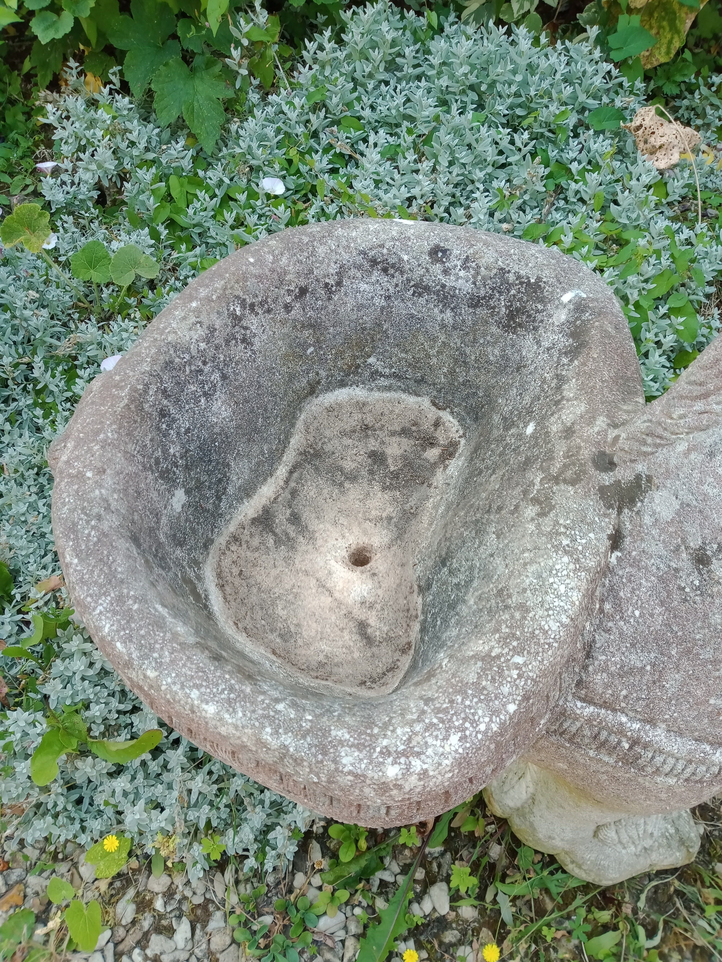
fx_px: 751
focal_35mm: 27
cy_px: 481
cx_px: 361
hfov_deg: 51.4
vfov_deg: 65.3
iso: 111
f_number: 2
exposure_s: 1/139
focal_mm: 3.54
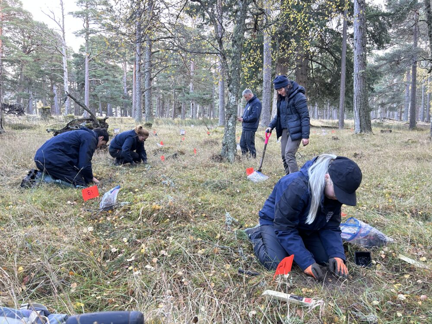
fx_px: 324
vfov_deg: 53.1
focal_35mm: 26
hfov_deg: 67.3
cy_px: 162
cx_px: 216
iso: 125
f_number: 1.5
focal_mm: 5.7
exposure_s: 1/121
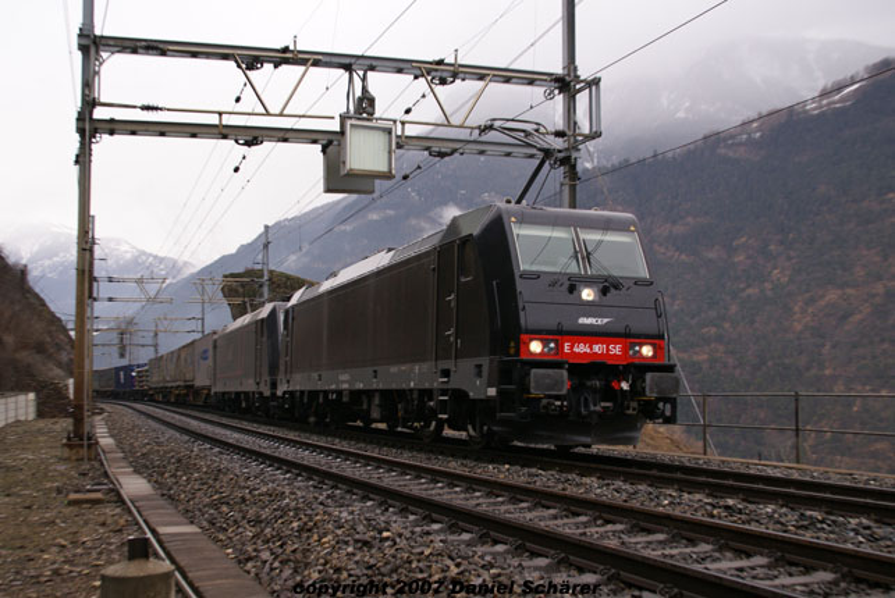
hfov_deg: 46.4
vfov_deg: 32.0
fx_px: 1045
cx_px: 448
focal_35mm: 42
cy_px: 299
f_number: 5
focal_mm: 28
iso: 200
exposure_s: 1/250
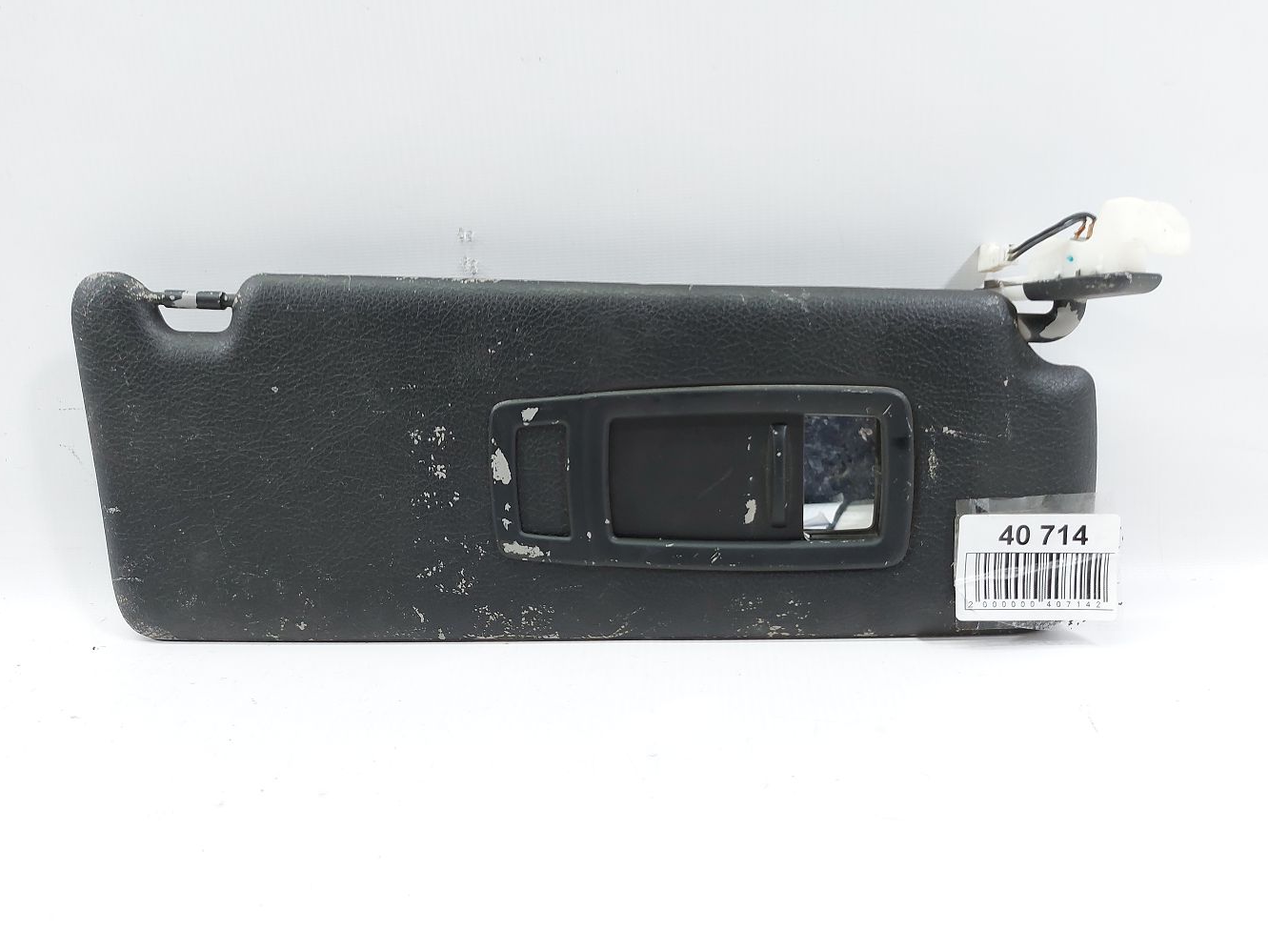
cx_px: 651
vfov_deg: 54.9
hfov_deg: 69.4
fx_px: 916
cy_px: 478
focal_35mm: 25
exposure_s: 1/50
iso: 80
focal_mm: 5.23
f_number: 1.8
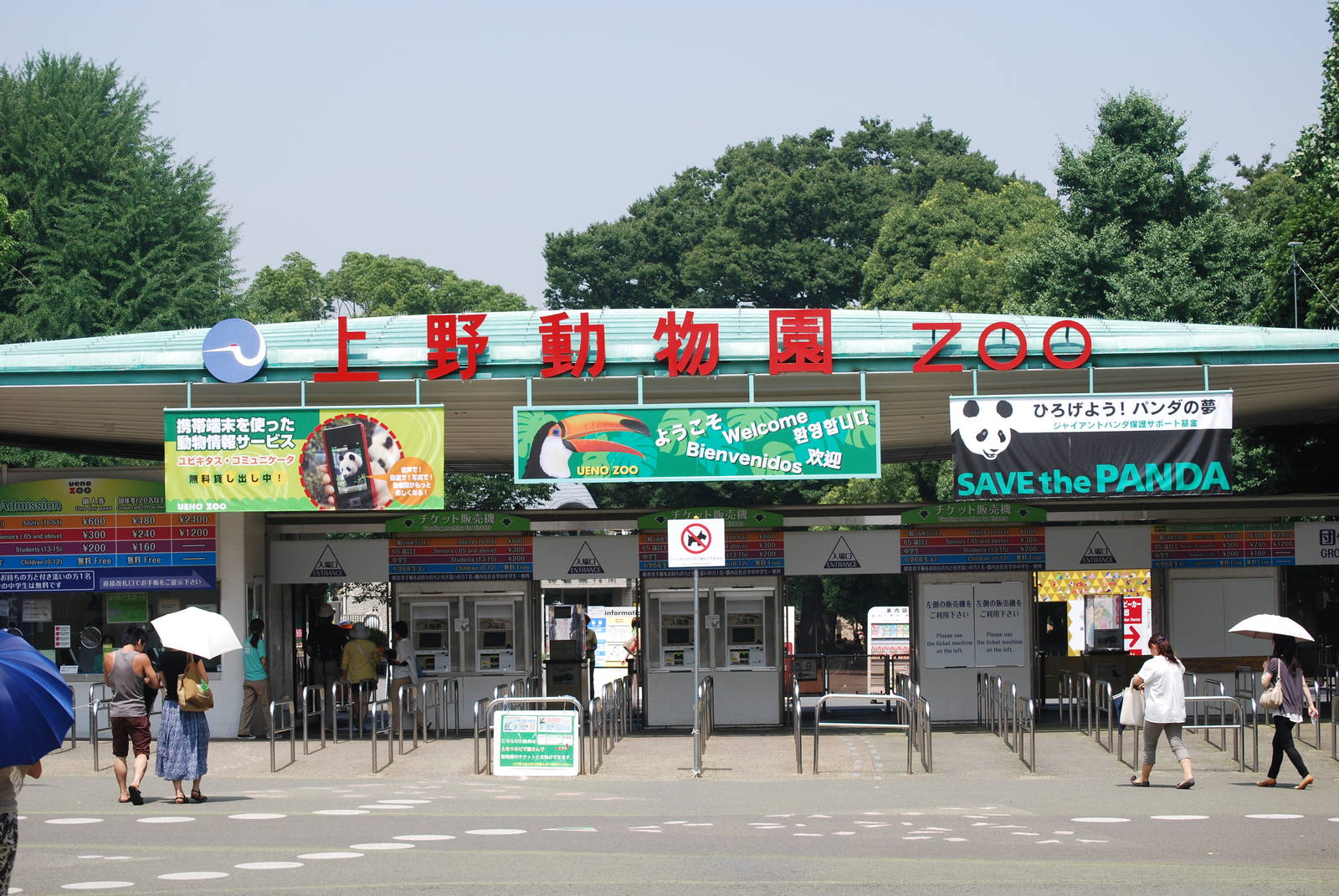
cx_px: 670
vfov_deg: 16.6
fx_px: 3072
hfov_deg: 24.6
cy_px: 448
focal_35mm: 82
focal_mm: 55
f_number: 7.1
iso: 100
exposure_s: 1/200
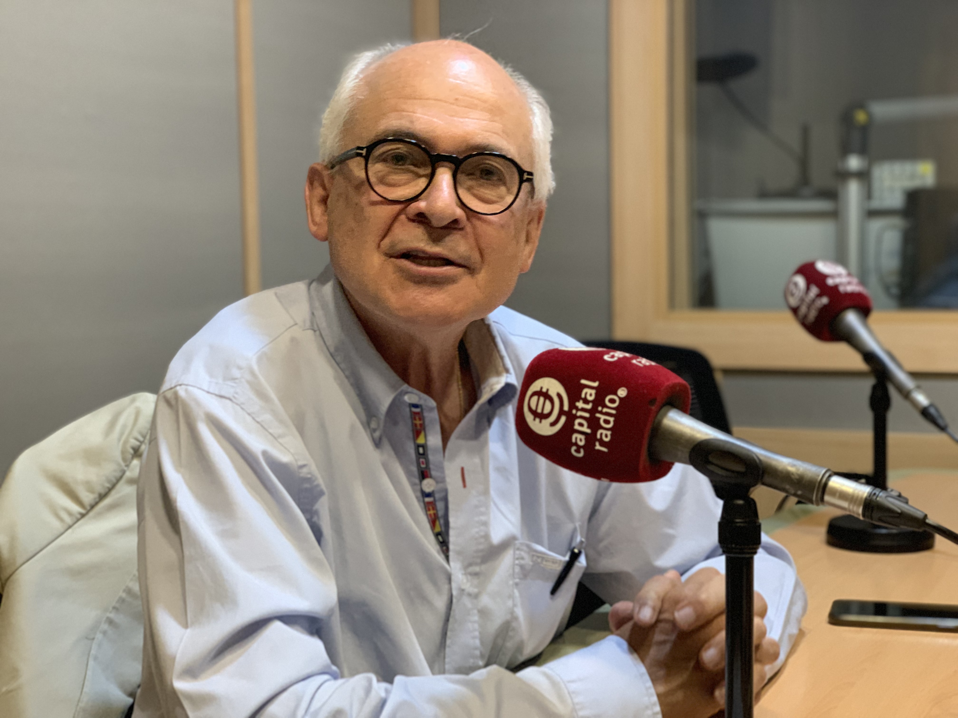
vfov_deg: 28.0
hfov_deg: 36.8
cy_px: 359
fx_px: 1439
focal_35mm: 52
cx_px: 479
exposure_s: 1/50
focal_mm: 6
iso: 250
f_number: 2.4
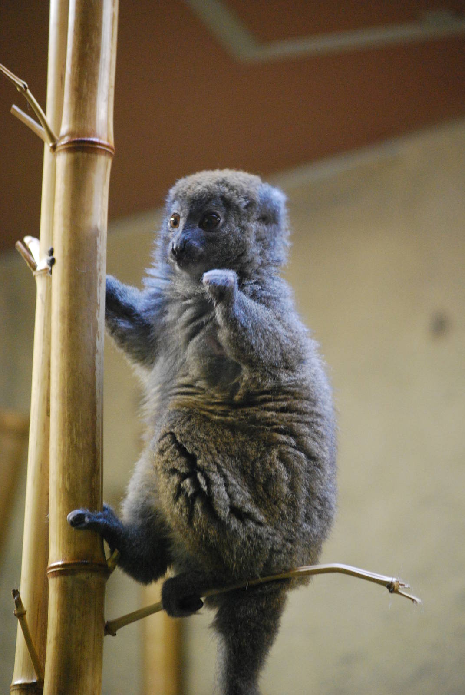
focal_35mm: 180
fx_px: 3477
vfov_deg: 11.4
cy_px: 348
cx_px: 232
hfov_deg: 7.7
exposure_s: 1/20
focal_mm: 120
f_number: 4.8
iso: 1600
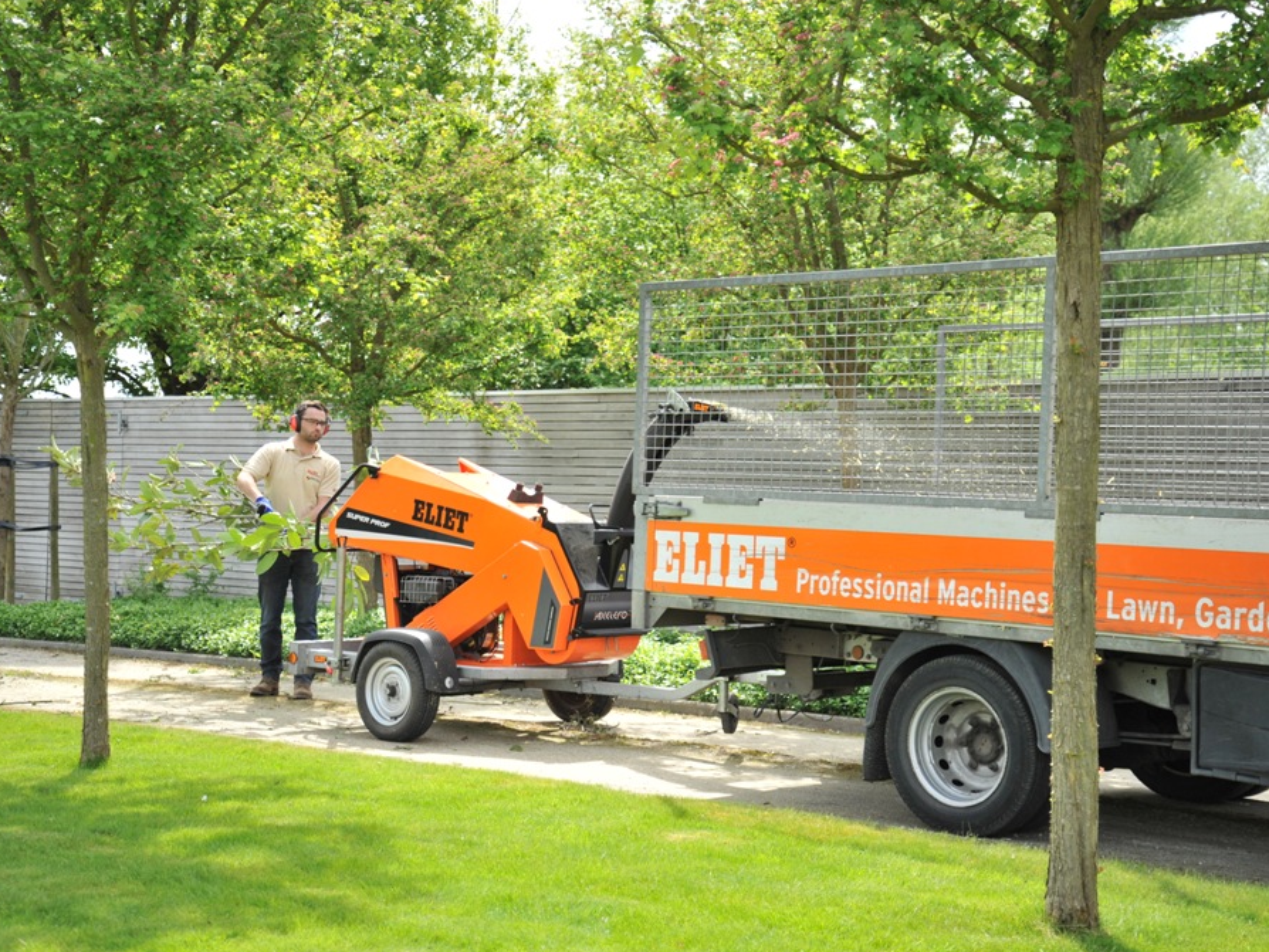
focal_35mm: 55
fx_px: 2017
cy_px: 479
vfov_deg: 26.6
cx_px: 661
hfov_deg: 34.9
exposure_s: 1/1250
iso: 640
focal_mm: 50
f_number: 4.2
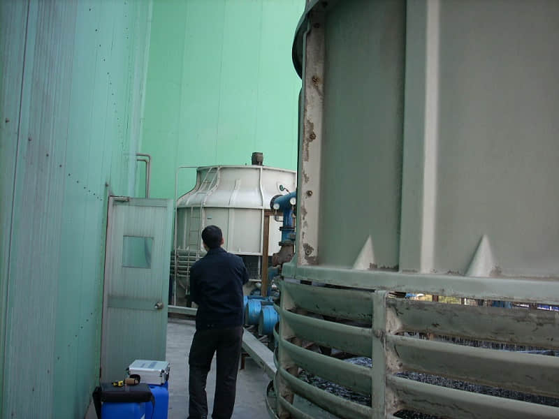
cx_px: 280
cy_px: 210
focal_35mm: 37
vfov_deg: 38.7
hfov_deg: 50.1
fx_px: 597
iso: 64
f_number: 2.8
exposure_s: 1/120
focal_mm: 6.2
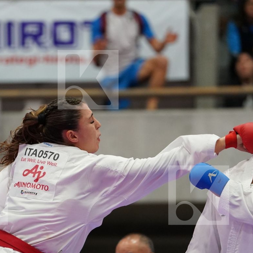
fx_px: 3266
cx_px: 88
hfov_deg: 4.4
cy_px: 195
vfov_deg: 4.4
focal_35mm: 395
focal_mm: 200
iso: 3200
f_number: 2.8
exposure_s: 1/1000
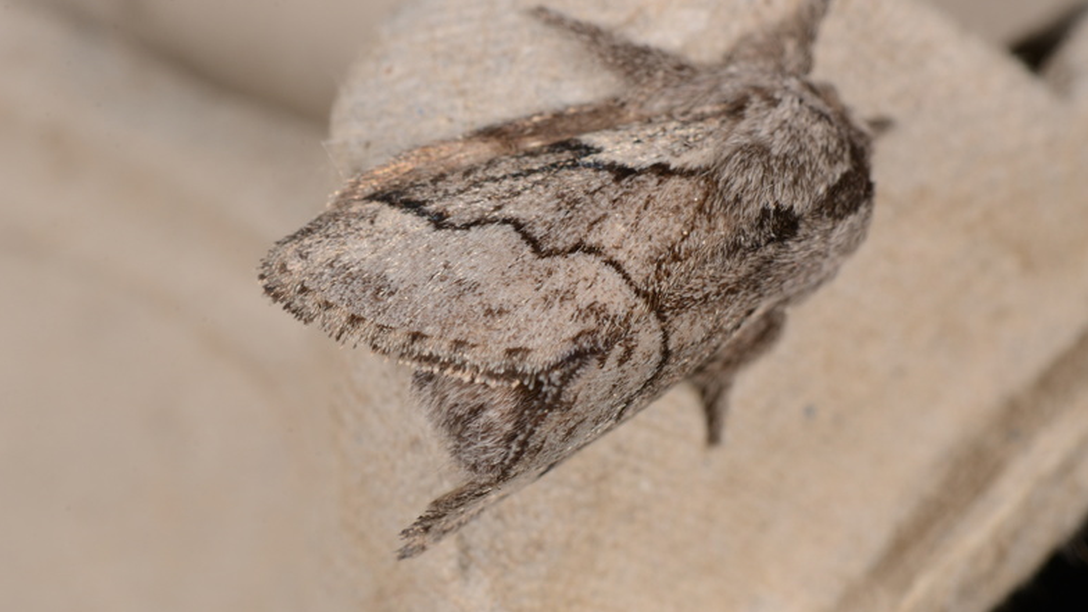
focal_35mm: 135
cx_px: 543
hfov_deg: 16.0
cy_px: 348
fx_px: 3881
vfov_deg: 9.0
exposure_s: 1/60
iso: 100
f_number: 25
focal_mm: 85
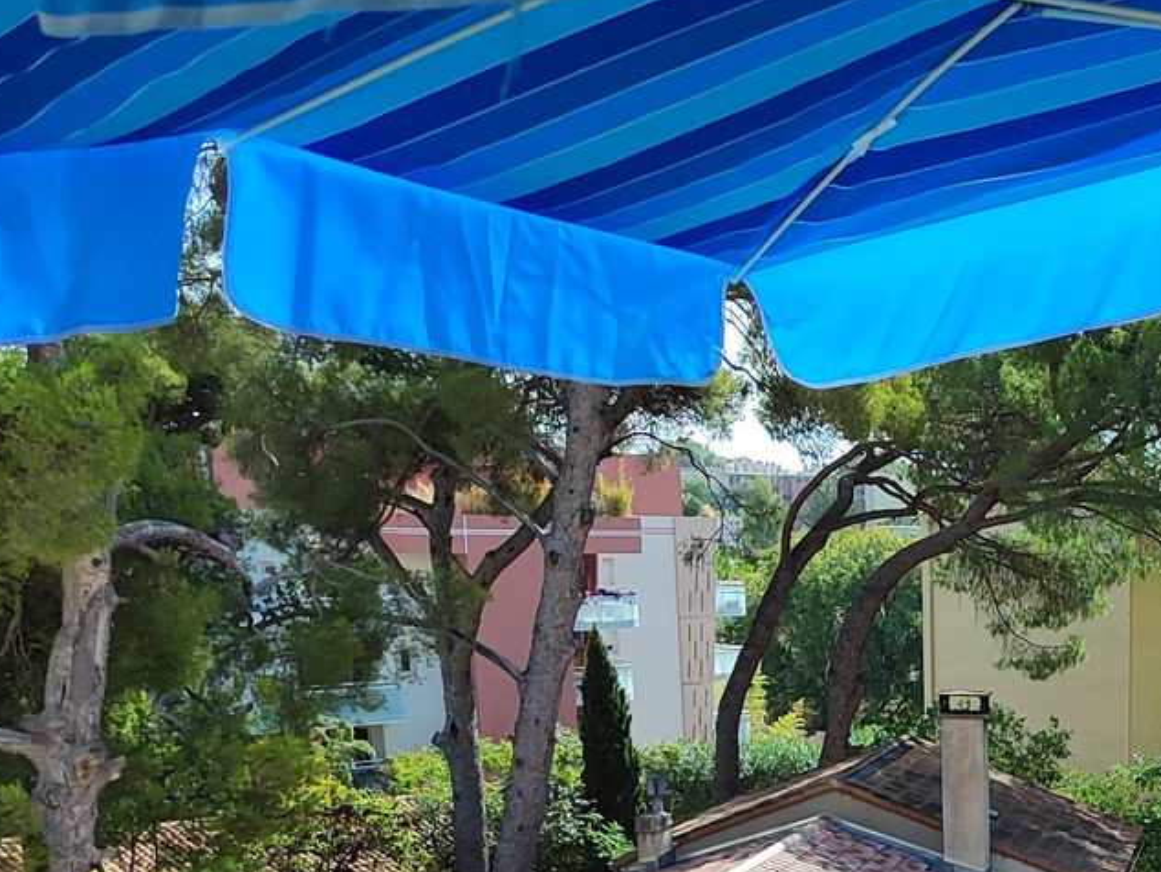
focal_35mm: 58
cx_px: 1232
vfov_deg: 22.9
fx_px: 1946
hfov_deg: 30.2
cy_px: 1081
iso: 50
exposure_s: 1/469
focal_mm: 5.59
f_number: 1.88
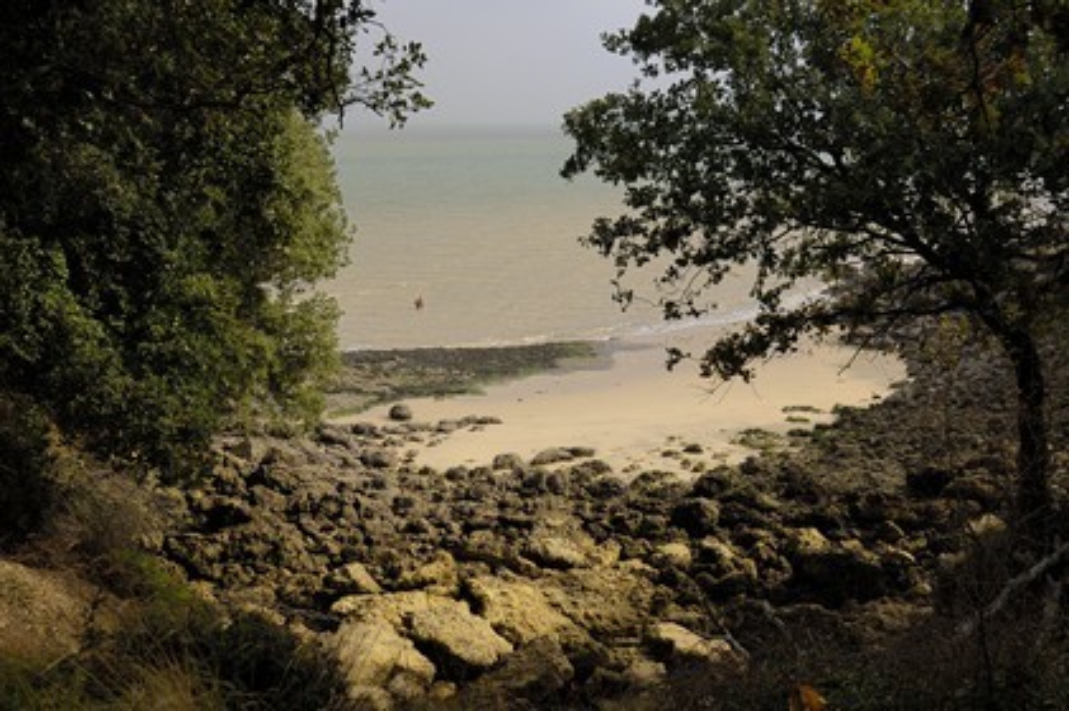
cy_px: 356
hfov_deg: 53.2
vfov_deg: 36.8
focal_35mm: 36
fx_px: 1068
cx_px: 534
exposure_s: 1/160
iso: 100
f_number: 8.5
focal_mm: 24
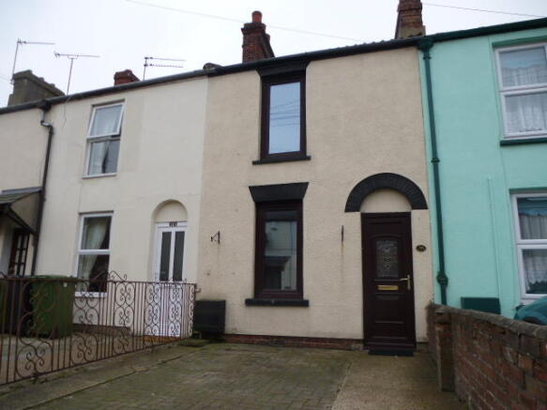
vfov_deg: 56.8
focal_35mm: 24
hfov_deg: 71.6
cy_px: 205
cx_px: 274
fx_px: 379
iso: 100
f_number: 3.3
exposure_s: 1/100
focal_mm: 4.3
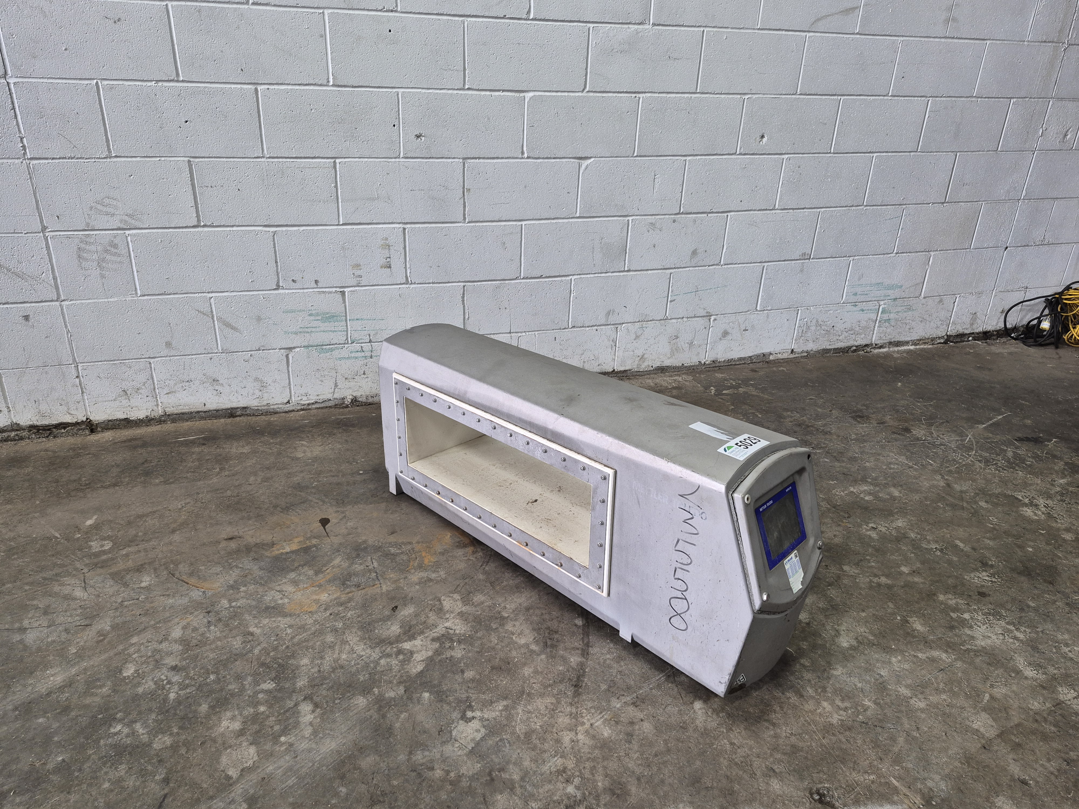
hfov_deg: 73.9
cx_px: 540
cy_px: 404
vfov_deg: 58.9
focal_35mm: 23
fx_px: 717
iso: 160
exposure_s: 1/120
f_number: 1.8
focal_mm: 5.4
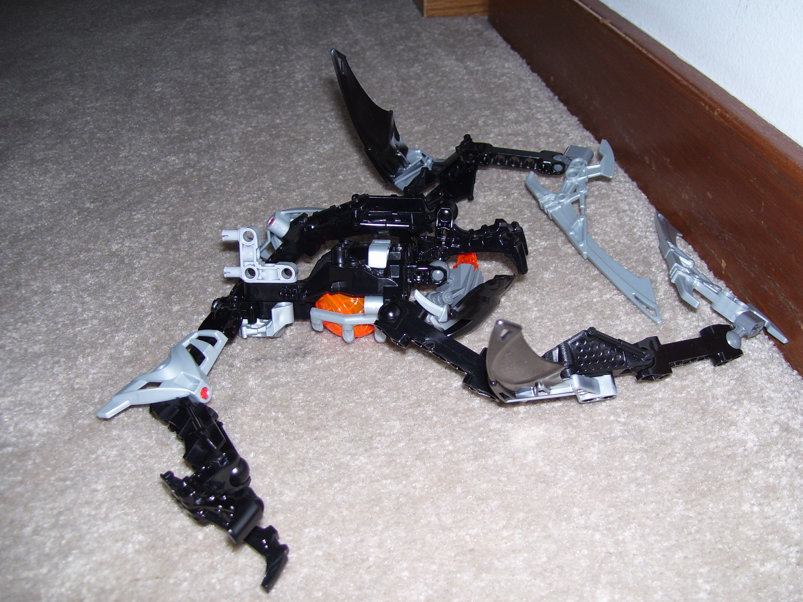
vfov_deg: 38.7
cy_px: 301
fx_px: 858
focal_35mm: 37
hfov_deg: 50.1
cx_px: 402
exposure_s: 1/60
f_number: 2.7
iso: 80
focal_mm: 6
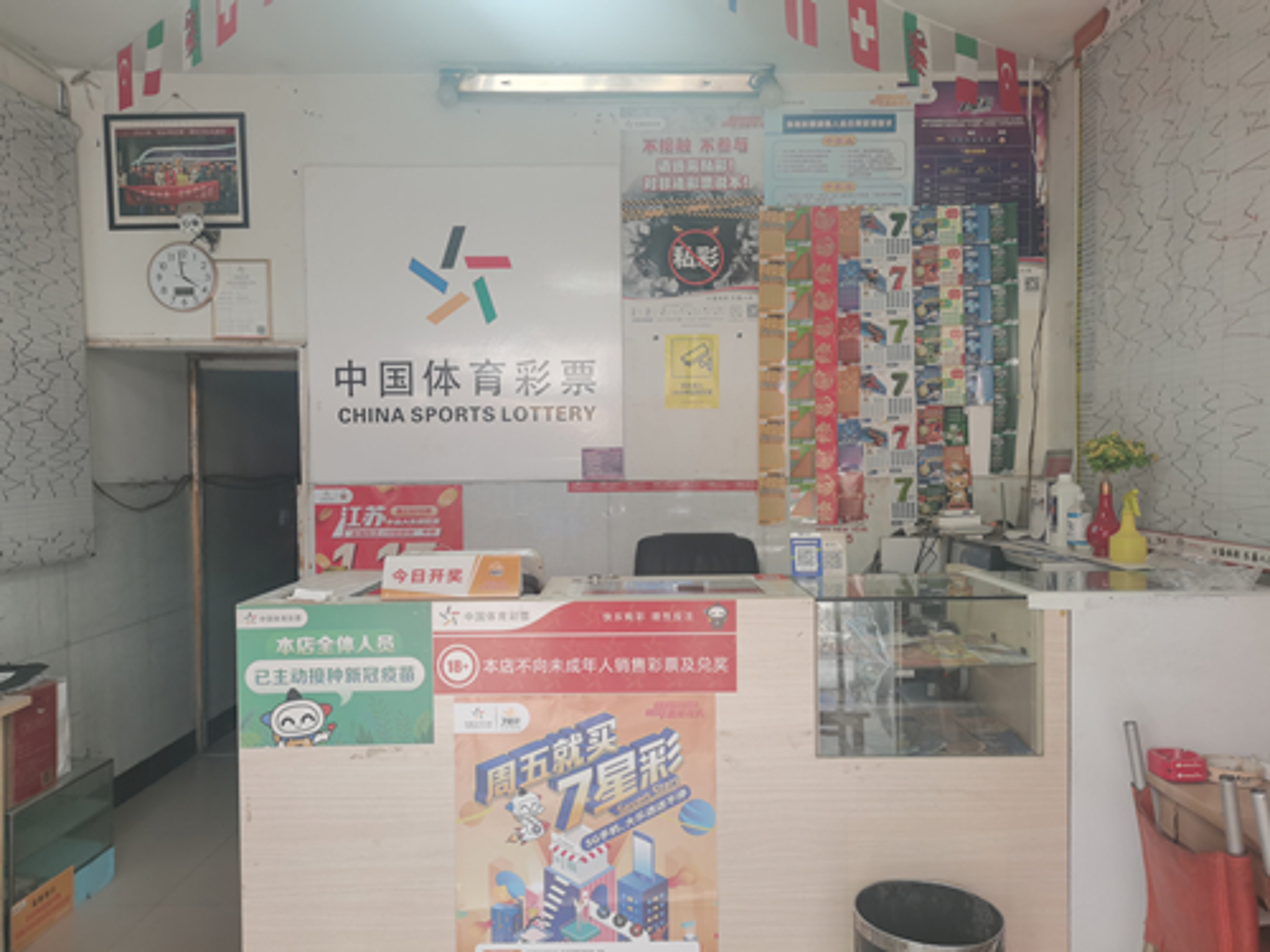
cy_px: 476
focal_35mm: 27
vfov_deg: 51.4
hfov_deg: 65.3
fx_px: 991
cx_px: 635
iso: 125
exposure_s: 1/50
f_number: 1.8
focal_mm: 5.58
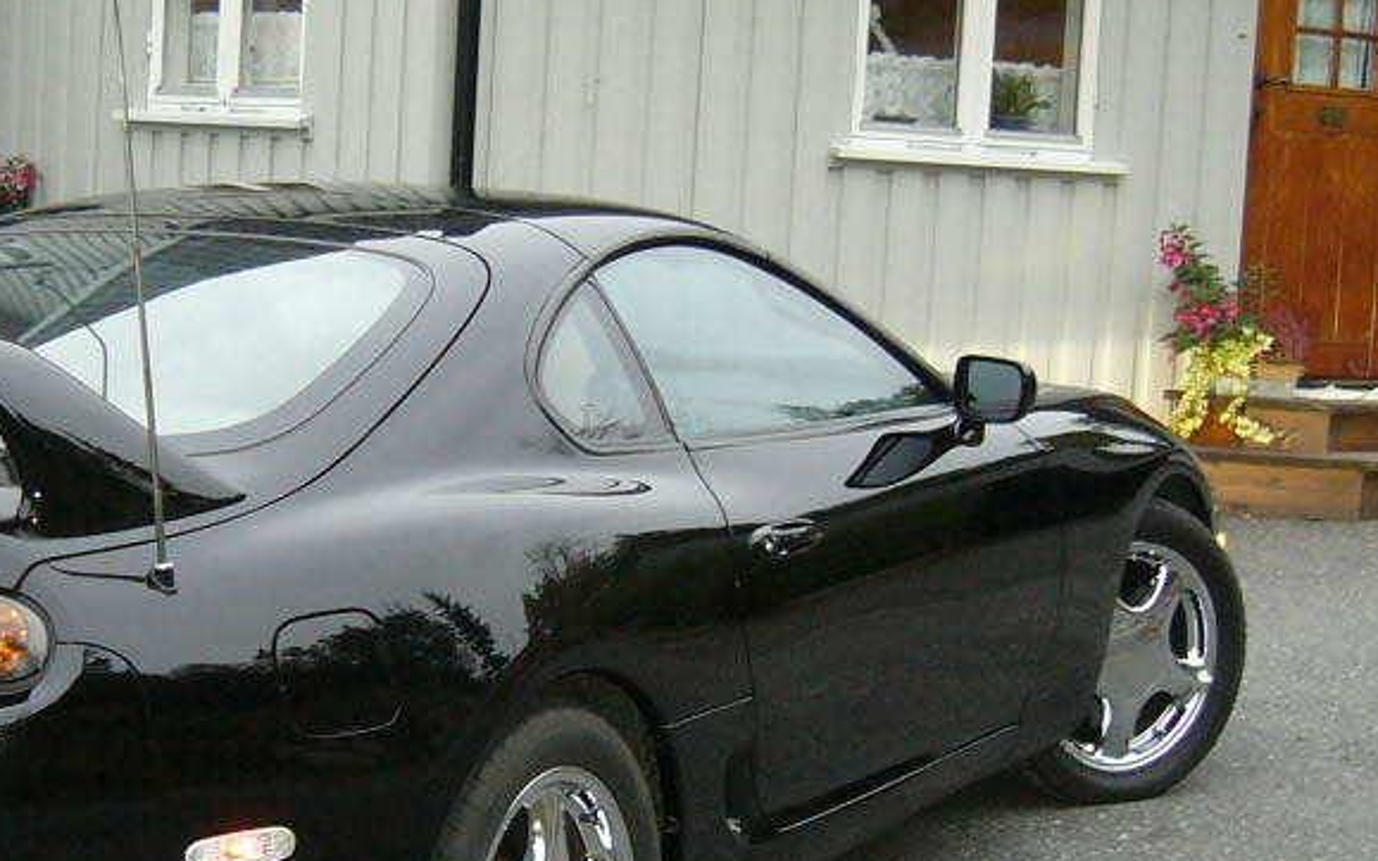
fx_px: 3080
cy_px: 435
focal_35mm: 82
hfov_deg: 25.0
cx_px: 371
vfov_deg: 15.9
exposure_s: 1/60
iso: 200
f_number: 2.8
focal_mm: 5.8
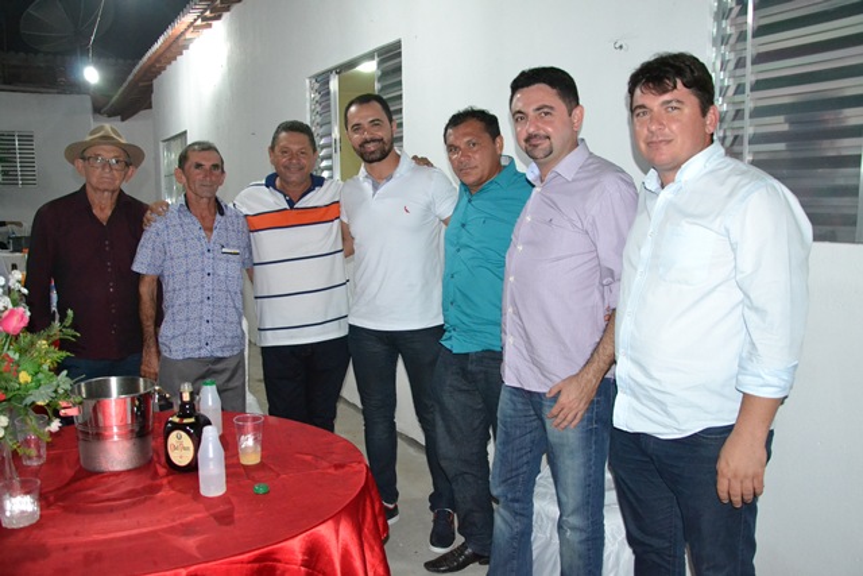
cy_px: 288
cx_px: 432
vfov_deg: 41.7
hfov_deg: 59.5
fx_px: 755
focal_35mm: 32
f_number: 3.8
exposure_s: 1/60
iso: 3200
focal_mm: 21
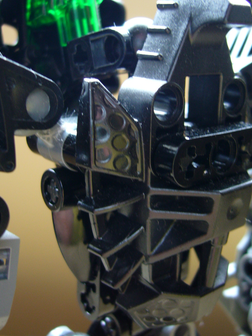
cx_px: 134
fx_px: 447
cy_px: 150
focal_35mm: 46
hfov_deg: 31.5
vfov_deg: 41.2
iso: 100
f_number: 2.8
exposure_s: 1/20
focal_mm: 5.8
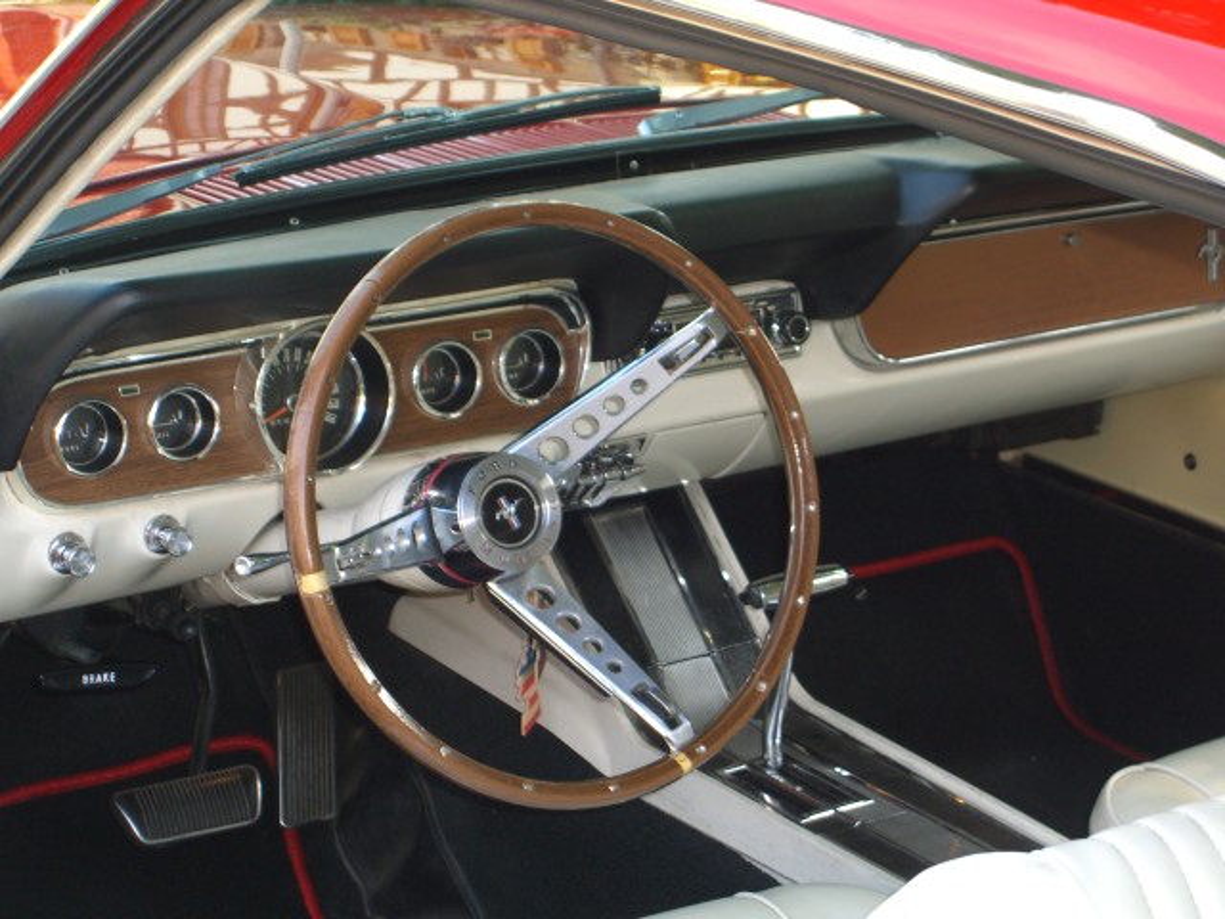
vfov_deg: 15.6
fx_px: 3362
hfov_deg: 20.7
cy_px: 460
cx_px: 612
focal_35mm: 95
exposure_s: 1/60
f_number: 4.8
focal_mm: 19.7
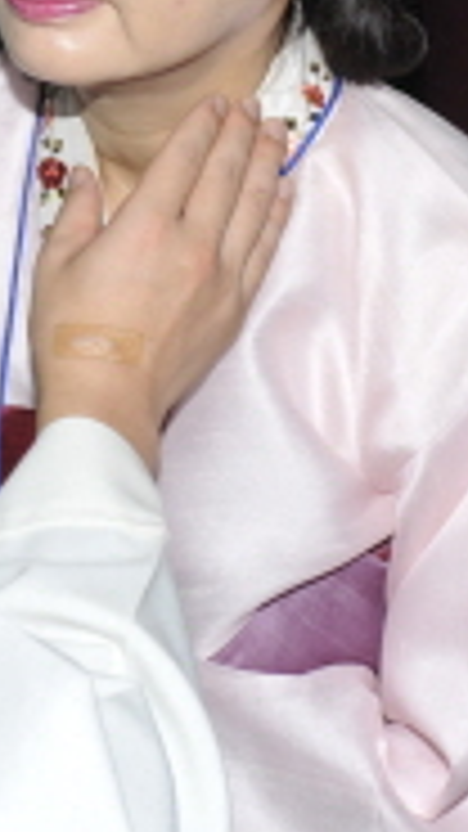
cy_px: 126
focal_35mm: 127
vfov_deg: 16.7
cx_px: 27
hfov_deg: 9.5
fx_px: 2803
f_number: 8
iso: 200
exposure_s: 1/60
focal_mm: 32
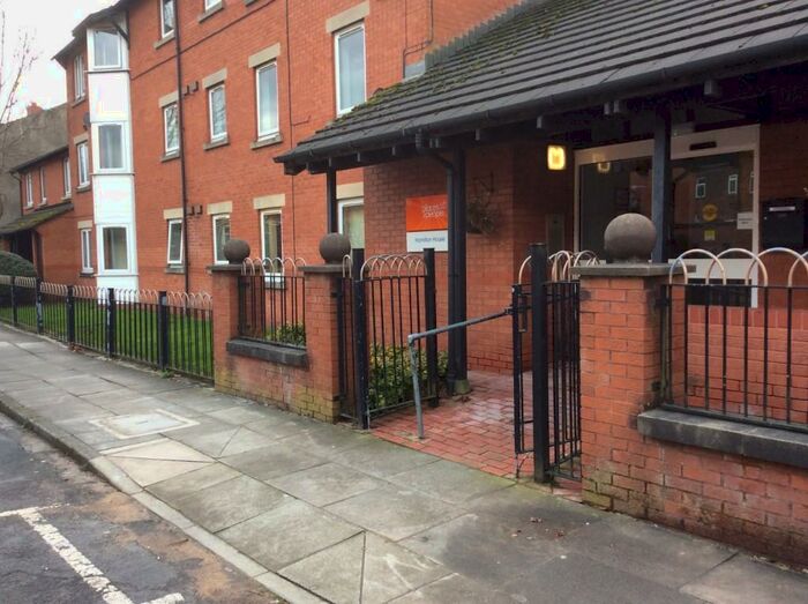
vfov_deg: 44.1
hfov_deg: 56.9
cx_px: 404
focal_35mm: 32
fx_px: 746
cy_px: 302
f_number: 2.4
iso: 40
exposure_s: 1/100
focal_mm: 3.3
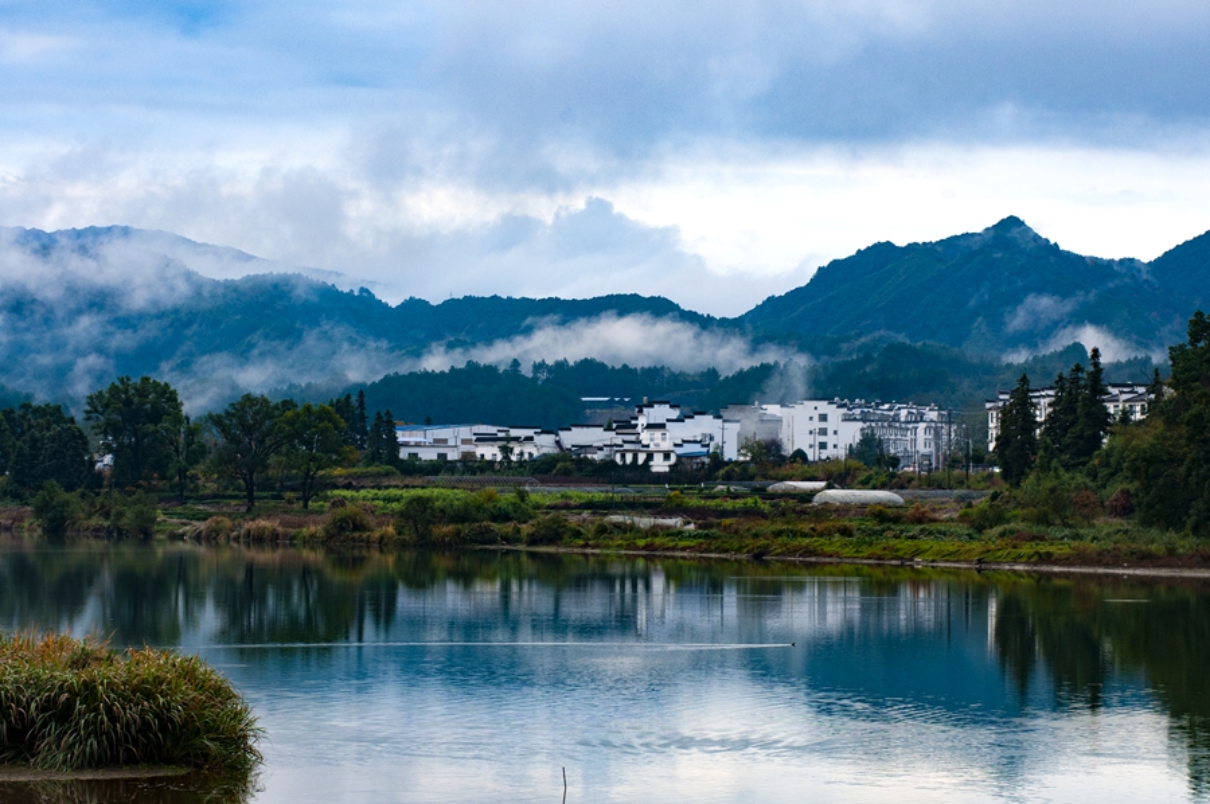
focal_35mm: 138
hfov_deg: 14.9
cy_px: 402
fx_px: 4633
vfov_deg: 9.9
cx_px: 605
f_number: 7.1
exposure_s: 1/80
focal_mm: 92
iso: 500
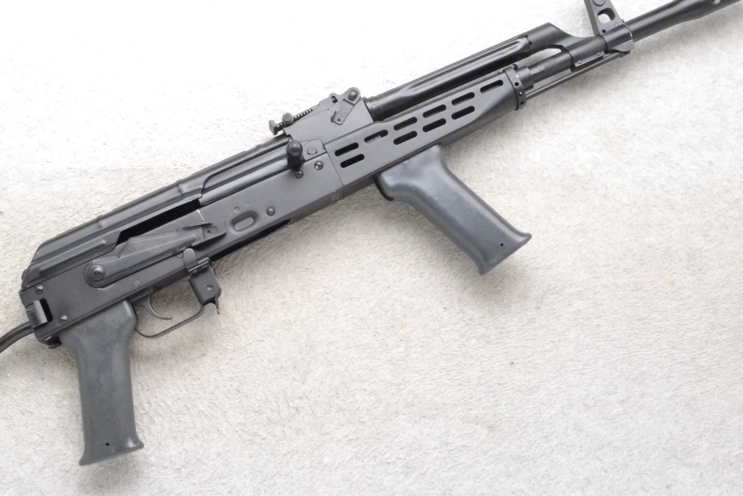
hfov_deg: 43.1
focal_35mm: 45
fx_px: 929
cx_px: 258
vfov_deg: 29.8
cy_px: 272
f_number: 20
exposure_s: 1/60
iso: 3200
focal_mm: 20
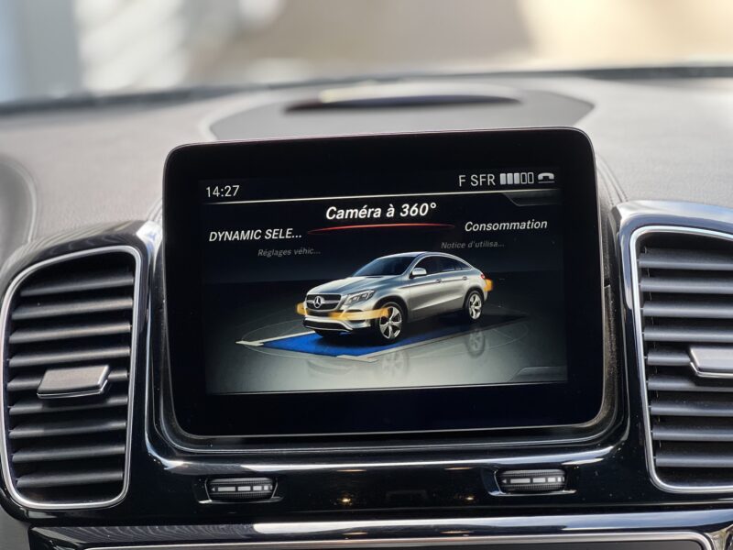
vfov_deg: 19.1
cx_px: 366
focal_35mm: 77
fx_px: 1630
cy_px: 275
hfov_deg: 25.3
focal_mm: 9
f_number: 2.8
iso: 125
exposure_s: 1/121
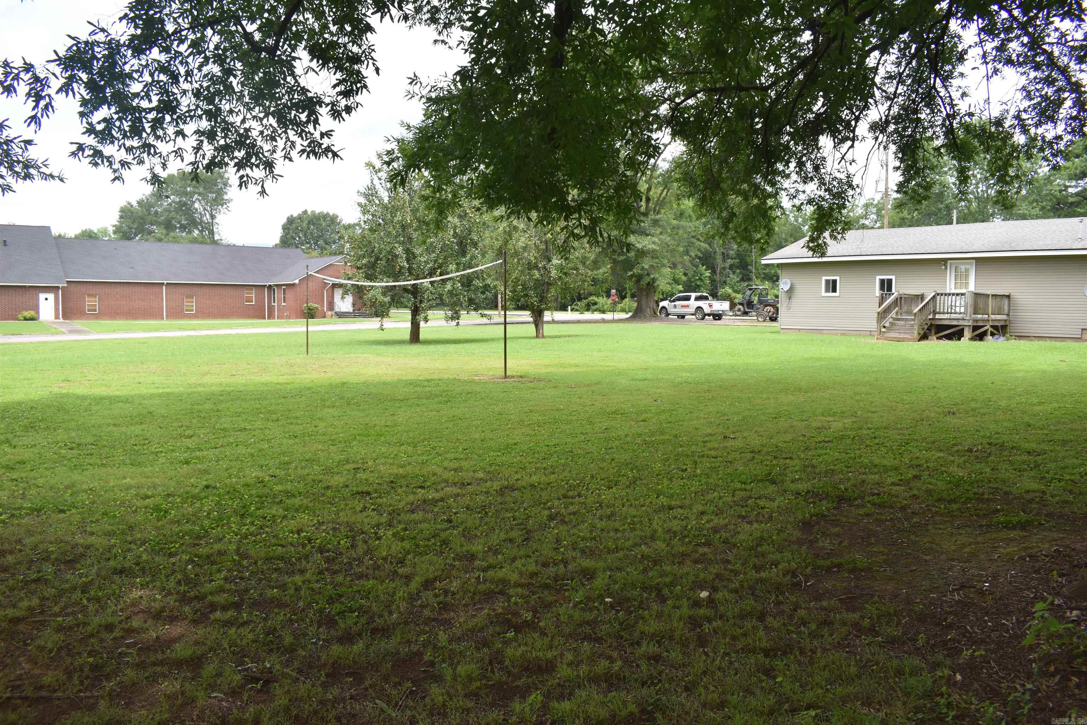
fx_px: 815
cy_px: 362
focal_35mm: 27
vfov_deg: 47.9
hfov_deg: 67.4
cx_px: 544
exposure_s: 1/250
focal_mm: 18
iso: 200
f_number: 6.3
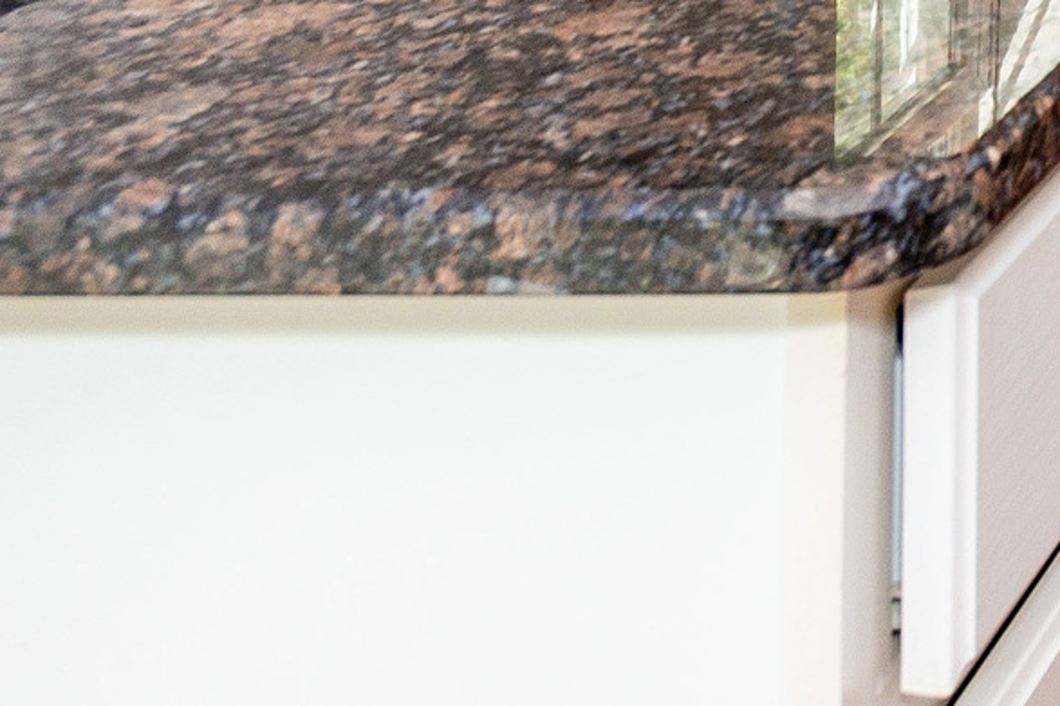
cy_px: -567
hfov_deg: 16.4
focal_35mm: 89
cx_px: 2225
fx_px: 2620
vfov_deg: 13.7
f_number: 6.3
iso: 320
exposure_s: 1/40
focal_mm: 17
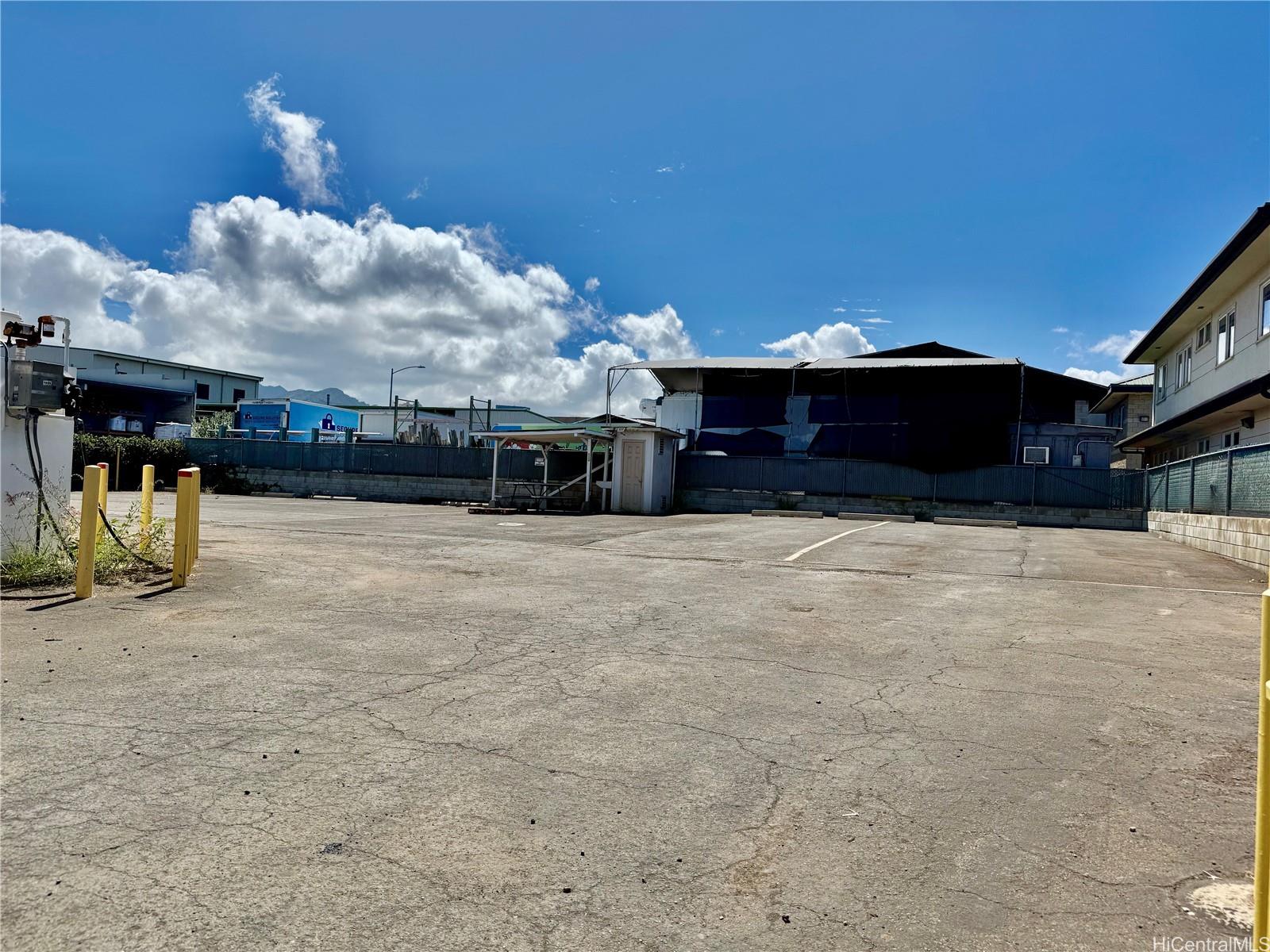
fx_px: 881
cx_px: 635
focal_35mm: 24
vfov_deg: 56.8
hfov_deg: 71.6
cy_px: 476
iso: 80
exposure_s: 1/9009
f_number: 1.78
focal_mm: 6.76
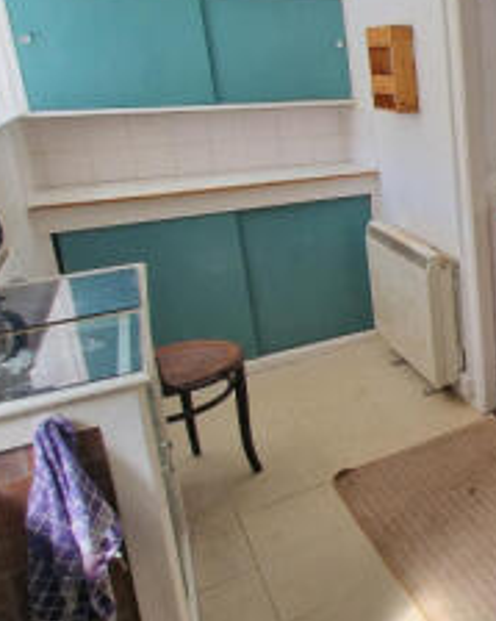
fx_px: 606
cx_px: 702
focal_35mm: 33
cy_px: 209
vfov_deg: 53.2
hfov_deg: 30.4
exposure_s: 1/100
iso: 64
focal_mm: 2.2
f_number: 2.2
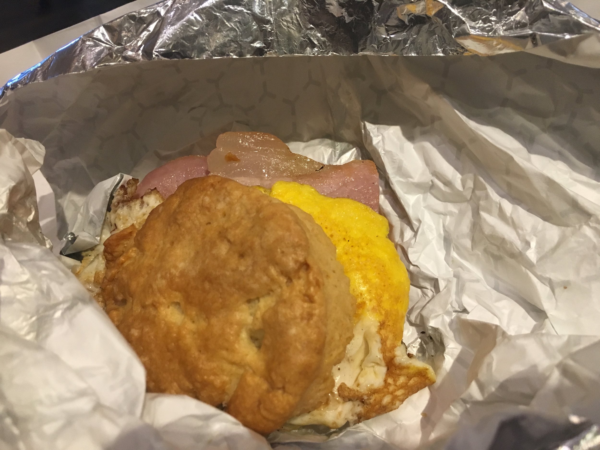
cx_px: 300
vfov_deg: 48.2
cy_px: 225
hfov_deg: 61.7
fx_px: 503
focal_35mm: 29
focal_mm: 4.15
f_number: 2.2
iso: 160
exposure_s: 1/30
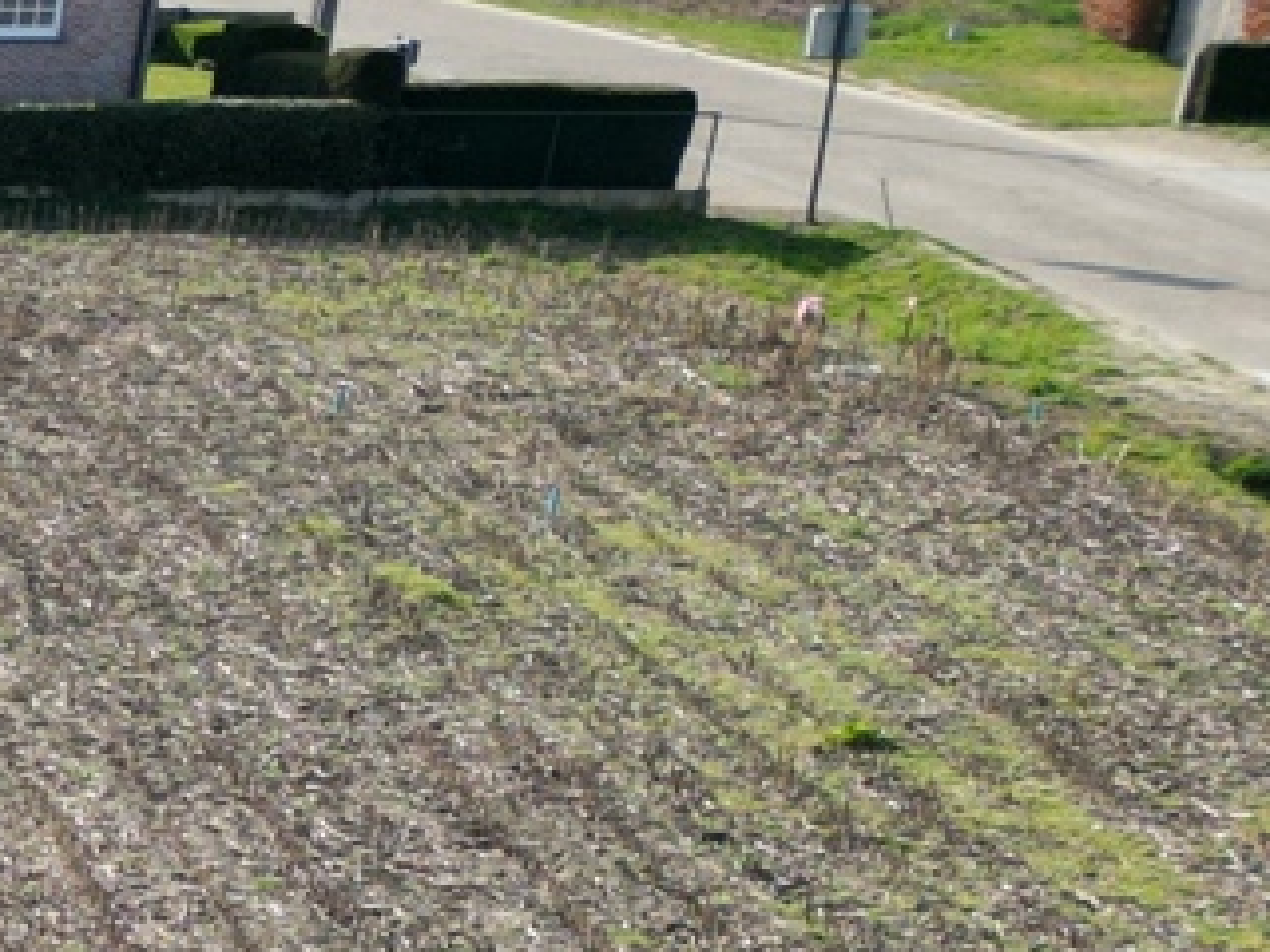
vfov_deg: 11.9
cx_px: -1742
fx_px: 4403
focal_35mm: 120
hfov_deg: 12.8
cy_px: 1341
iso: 200
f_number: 1.7
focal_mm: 6.72
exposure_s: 1/2500
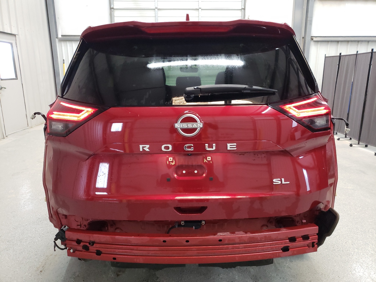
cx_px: 188
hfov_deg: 67.3
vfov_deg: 53.1
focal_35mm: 26
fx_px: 282
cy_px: 141
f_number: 1.5
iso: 355
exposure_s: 1/60.2
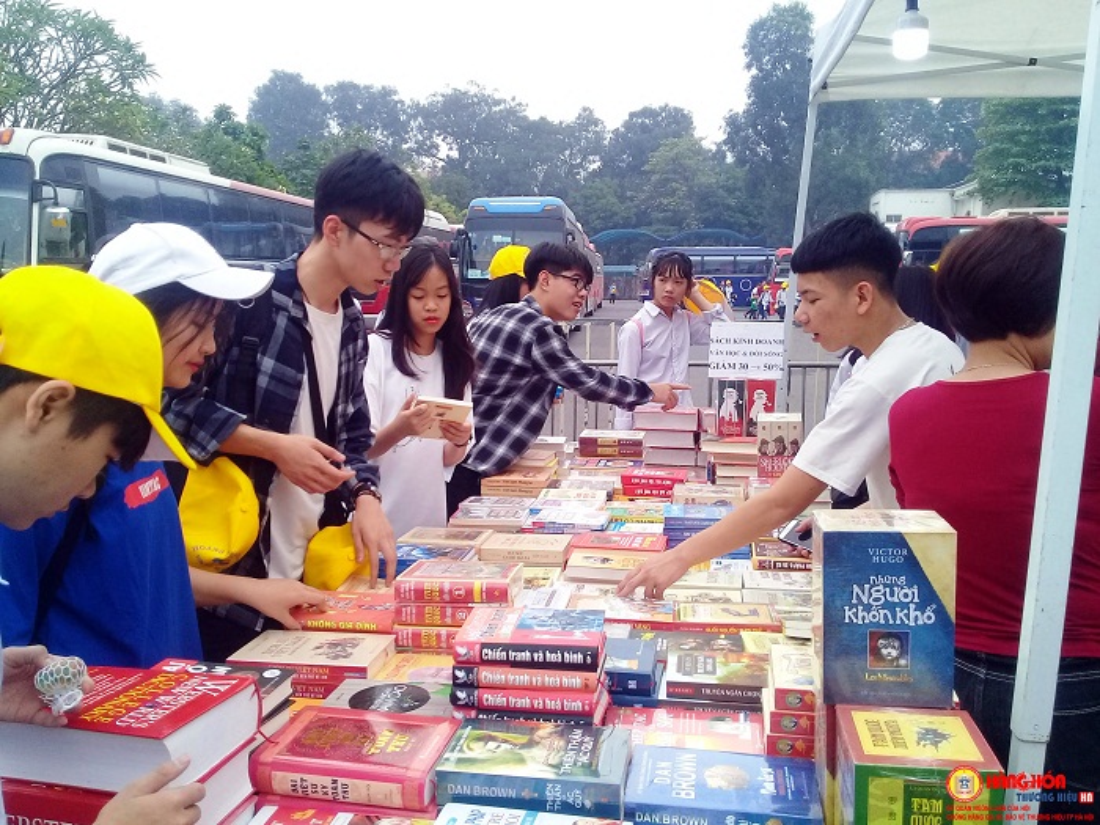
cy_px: 412
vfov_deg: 45.4
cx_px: 550
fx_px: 985
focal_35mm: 31
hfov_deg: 58.4
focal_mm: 3.3
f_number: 2.2
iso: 50
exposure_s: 1/427
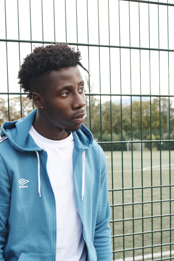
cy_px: 186
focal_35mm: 62
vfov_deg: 32.0
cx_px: 36
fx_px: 449
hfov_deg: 21.6
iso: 400
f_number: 5.6
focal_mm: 35
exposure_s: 1/250
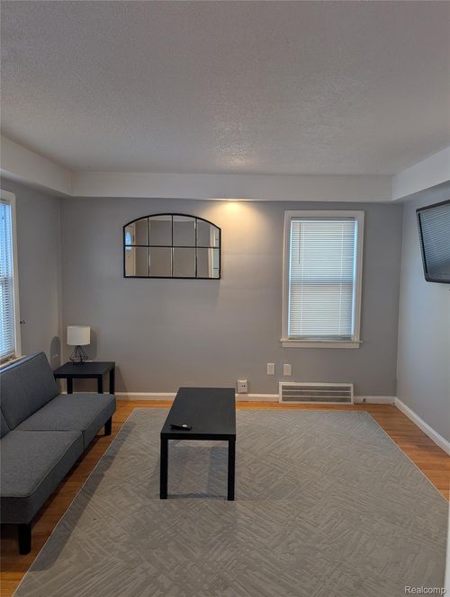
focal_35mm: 24
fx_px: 415
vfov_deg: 71.5
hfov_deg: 56.9
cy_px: 298
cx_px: 225
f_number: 1.68
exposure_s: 1/154
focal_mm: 6.9
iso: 23
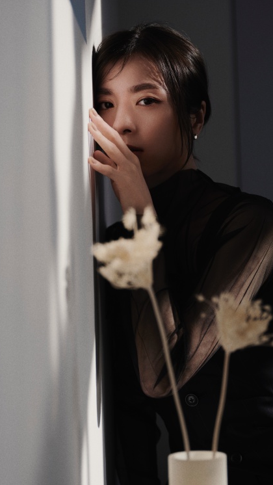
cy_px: 243
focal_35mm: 92
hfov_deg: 13.1
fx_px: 1183
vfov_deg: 23.2
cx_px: 79
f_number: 4
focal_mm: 79.6
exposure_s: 1/400
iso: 100
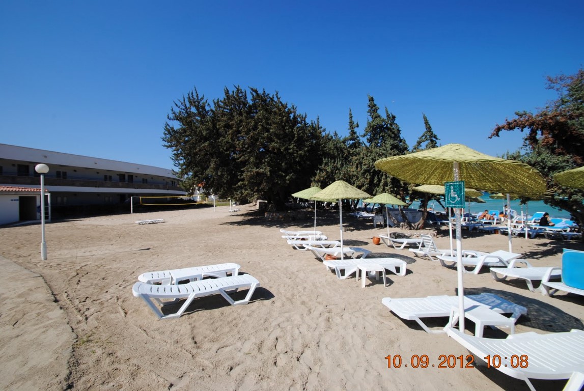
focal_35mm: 15
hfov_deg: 100.3
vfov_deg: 77.5
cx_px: 292
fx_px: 244
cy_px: 196
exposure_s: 1/320
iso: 100
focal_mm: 10
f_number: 9
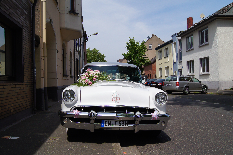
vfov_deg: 39.9
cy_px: 78
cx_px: 116
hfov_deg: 57.3
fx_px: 213
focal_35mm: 33
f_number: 13
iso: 100
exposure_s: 1/200
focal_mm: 22
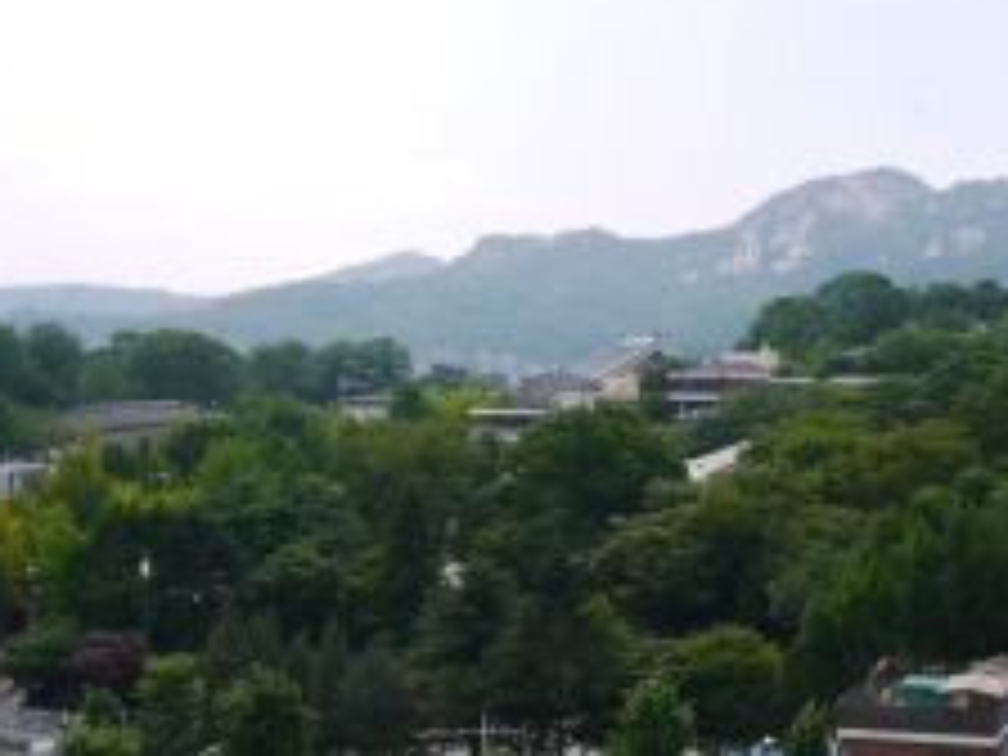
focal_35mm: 56
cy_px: 436
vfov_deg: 26.1
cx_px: 806
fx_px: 1631
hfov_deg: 33.4
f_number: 7.1
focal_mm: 14
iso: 160
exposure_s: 1/500
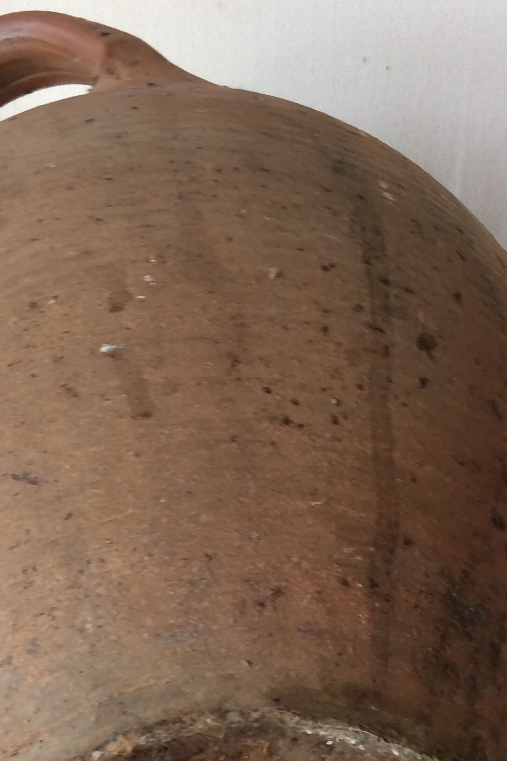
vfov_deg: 31.0
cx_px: 161
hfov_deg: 22.2
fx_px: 1289
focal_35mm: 61
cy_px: 721
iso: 40
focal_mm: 4.15
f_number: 2.2
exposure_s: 1/33
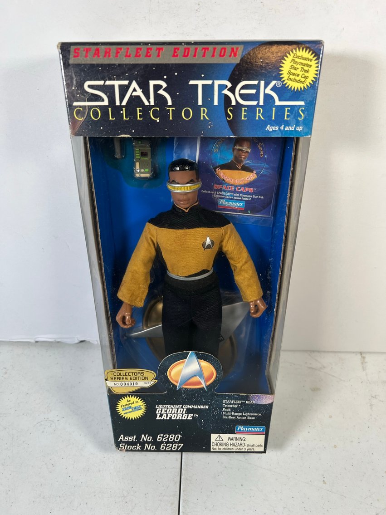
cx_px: 193
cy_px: 258
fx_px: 387
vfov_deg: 67.3
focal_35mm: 26
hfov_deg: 53.1
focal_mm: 5.7
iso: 50
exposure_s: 1/120
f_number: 1.5
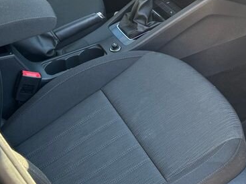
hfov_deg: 28.4
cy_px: 7
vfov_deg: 21.3
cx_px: 192
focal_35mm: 67
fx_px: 476
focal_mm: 6.76
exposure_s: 1/121
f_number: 1.78
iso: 100
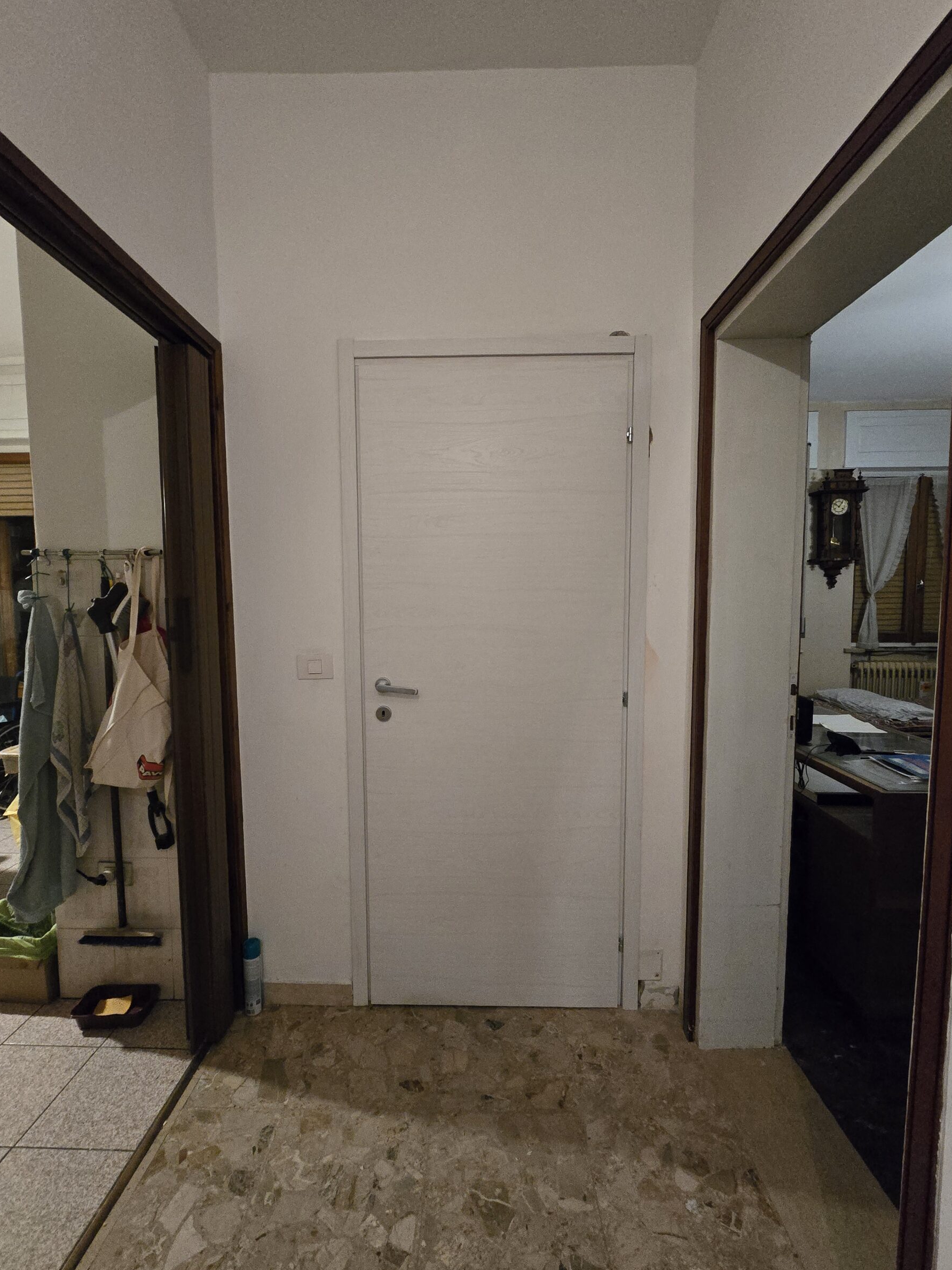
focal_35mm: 14
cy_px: 640
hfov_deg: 85.7
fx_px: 513
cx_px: 472
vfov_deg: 102.1
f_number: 2.2
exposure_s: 1/50
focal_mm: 2.2
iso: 1250
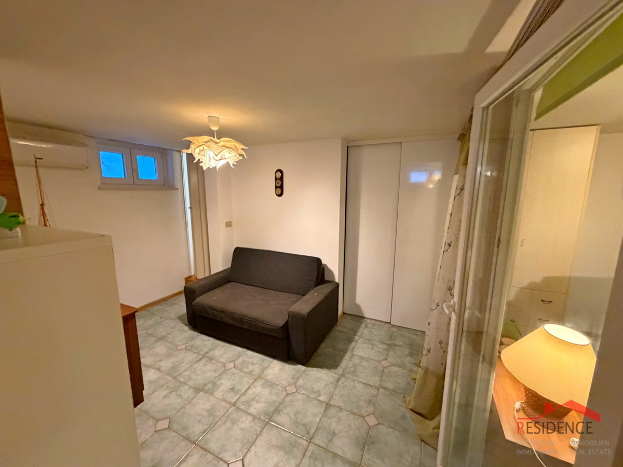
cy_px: 234
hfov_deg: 102.1
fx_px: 252
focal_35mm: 14
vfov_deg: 85.7
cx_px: 312
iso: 640
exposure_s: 1/50
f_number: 2.2
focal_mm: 2.22
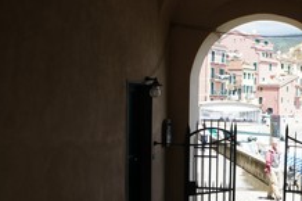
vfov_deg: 23.5
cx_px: 260
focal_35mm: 57
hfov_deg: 33.6
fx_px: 478
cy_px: 155
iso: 250
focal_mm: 18
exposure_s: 1/250
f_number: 7.1
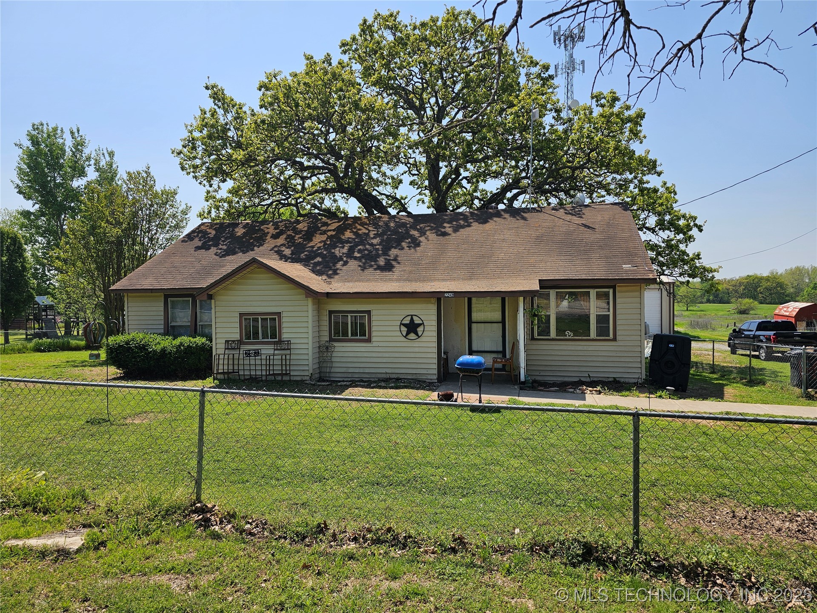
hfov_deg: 73.9
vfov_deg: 58.9
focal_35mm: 23
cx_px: 408
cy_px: 306
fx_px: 543
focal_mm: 6.3
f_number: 1.7
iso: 10
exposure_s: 1/1011
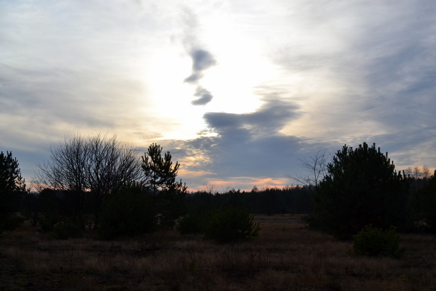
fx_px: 509
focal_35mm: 42
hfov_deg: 46.4
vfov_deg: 31.9
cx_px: 218
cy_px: 146
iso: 400
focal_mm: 28
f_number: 11
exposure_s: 1/500
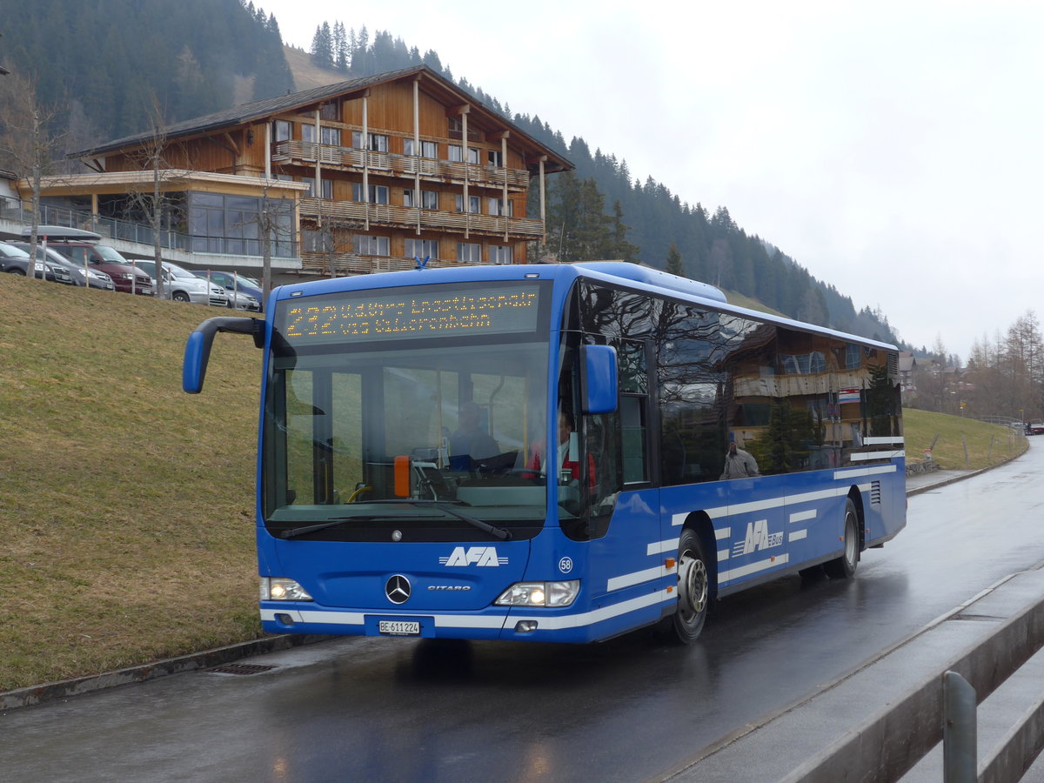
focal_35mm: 52
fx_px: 1568
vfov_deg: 28.0
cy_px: 392
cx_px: 522
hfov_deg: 36.8
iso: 80
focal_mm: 10.7
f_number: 3.3
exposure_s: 1/320
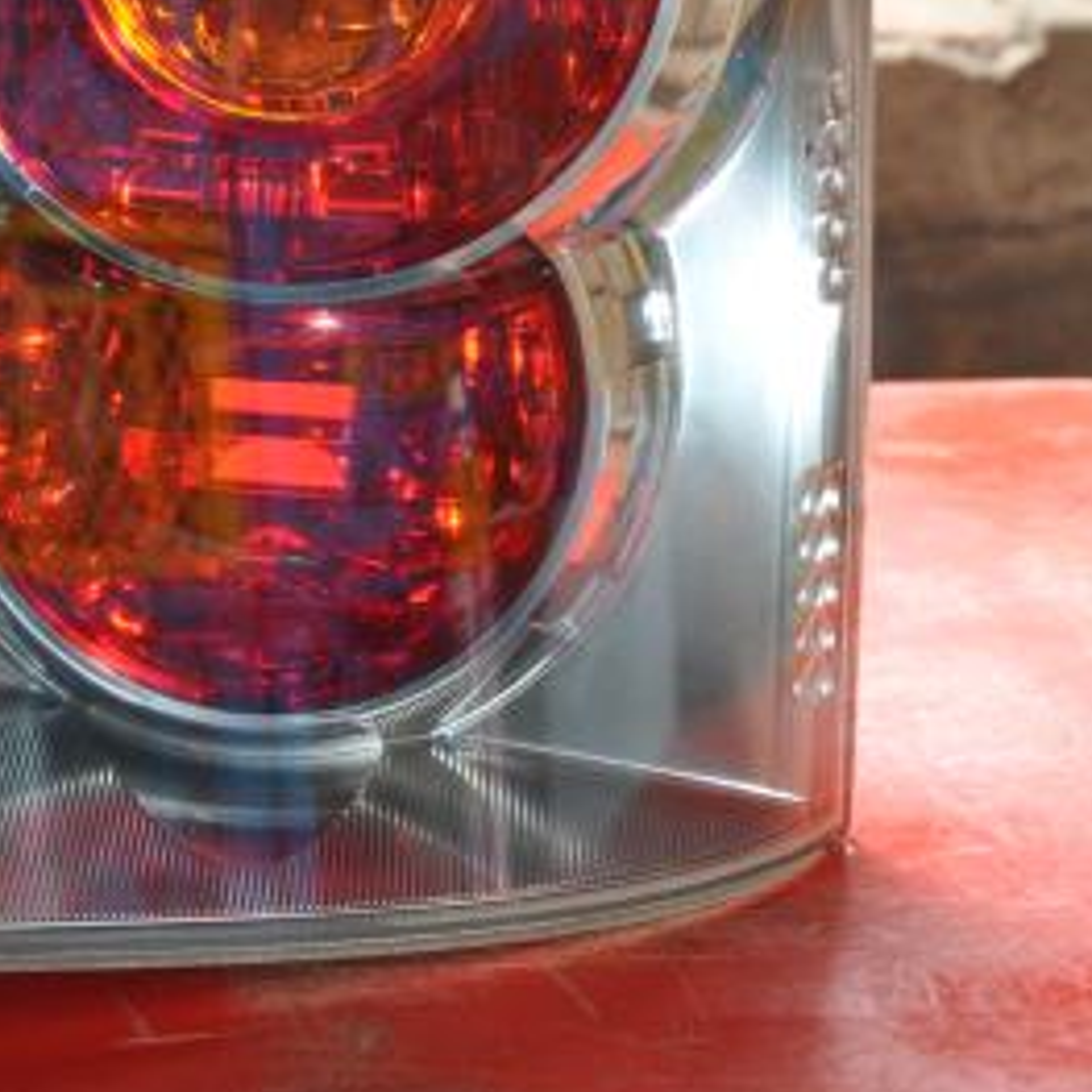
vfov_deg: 13.7
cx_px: 104
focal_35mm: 124
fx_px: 4426
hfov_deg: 13.9
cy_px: -172
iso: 640
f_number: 4.2
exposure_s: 1/80
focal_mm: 34
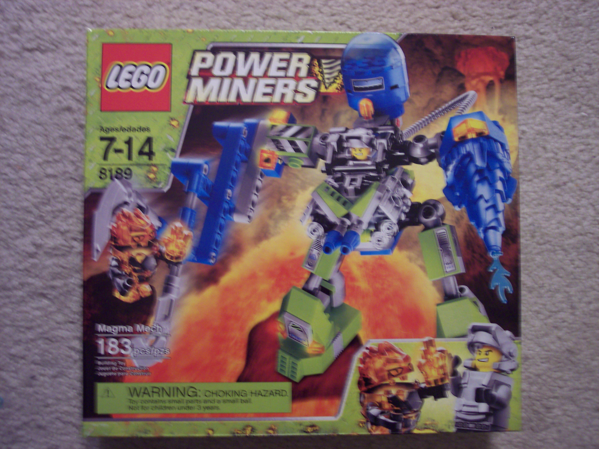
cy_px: 224
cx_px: 300
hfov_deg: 49.0
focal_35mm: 38
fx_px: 657
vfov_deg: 37.7
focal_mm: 8
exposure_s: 1/8
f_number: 2.8
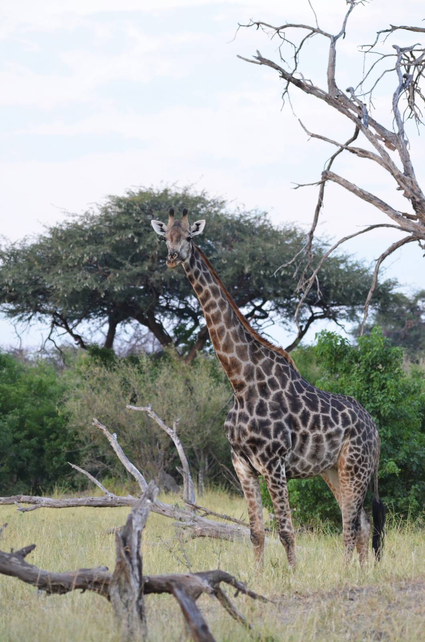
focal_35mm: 225
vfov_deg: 9.2
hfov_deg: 6.1
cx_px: 212
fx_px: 4001
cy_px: 321
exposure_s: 1/320
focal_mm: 150
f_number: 5
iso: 2500
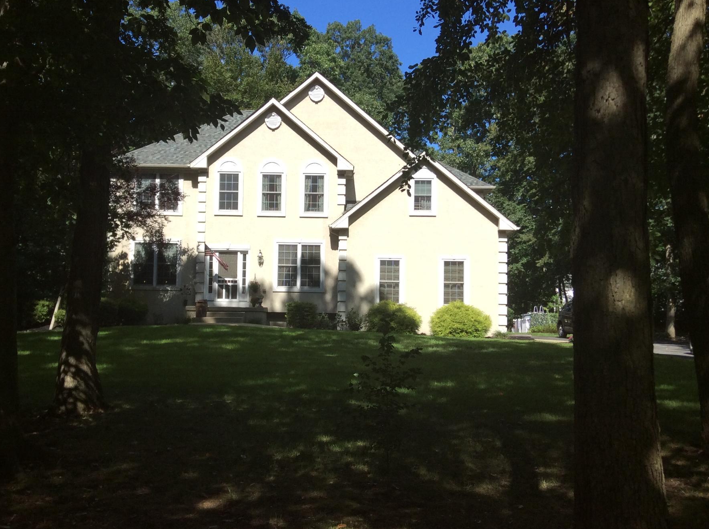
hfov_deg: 50.1
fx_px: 757
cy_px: 264
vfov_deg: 38.6
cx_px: 314
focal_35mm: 37
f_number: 2.4
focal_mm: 3.3
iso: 32
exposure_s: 1/986
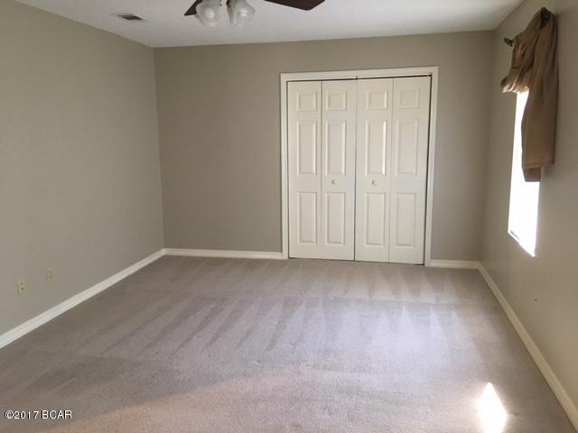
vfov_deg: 48.2
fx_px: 484
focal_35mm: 29
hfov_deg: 61.7
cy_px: 216
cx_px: 289
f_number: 2.2
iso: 160
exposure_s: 1/30
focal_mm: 4.15
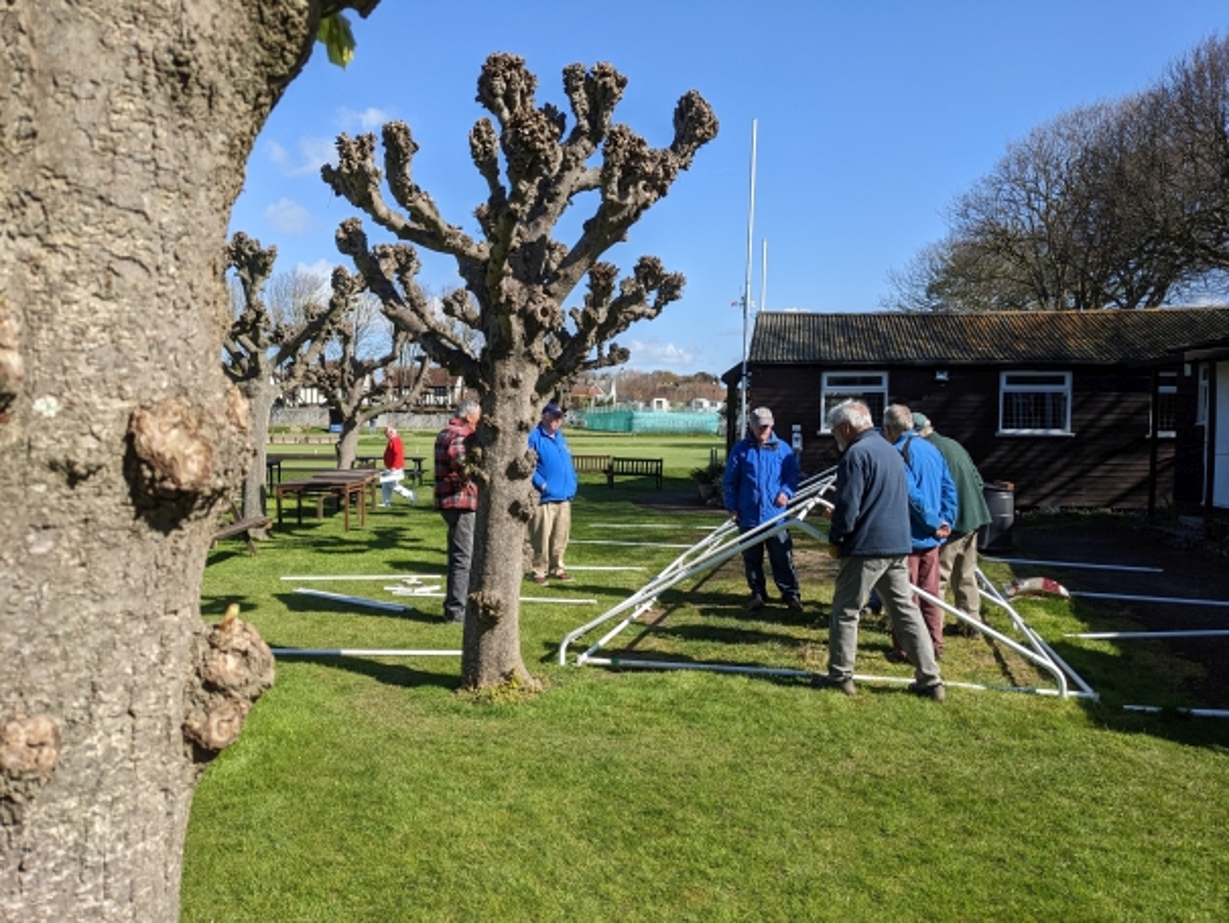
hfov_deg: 65.3
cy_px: 462
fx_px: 959
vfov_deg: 51.4
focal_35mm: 27
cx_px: 614
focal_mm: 4.38
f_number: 1.73
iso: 53
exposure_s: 1/2611
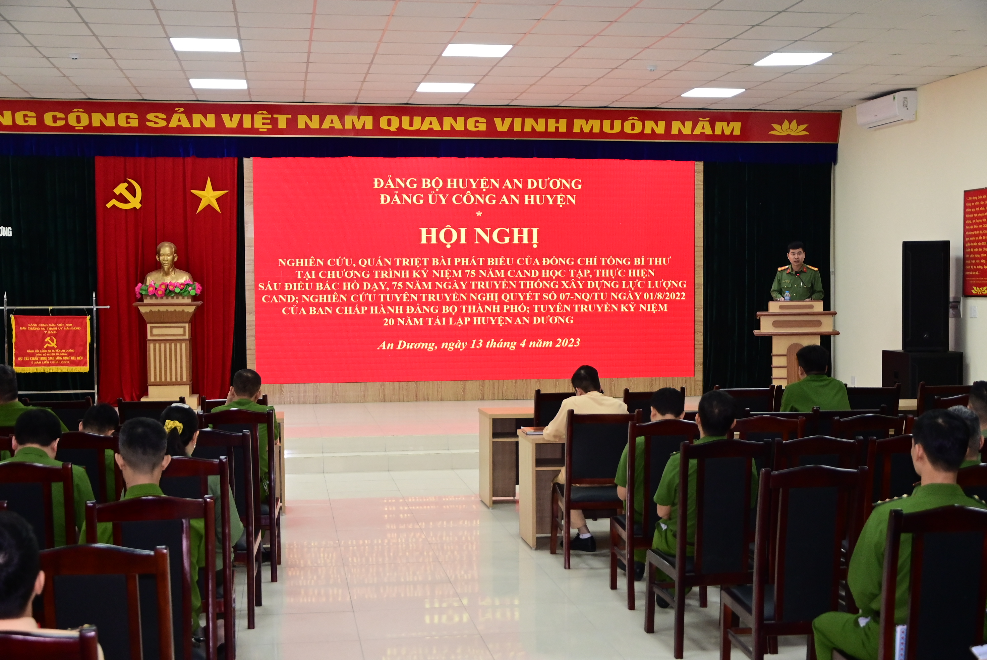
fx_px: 1317
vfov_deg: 28.1
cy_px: 330
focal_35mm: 48
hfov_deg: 41.1
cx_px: 494
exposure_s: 1/200
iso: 2000
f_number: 4.2
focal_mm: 32
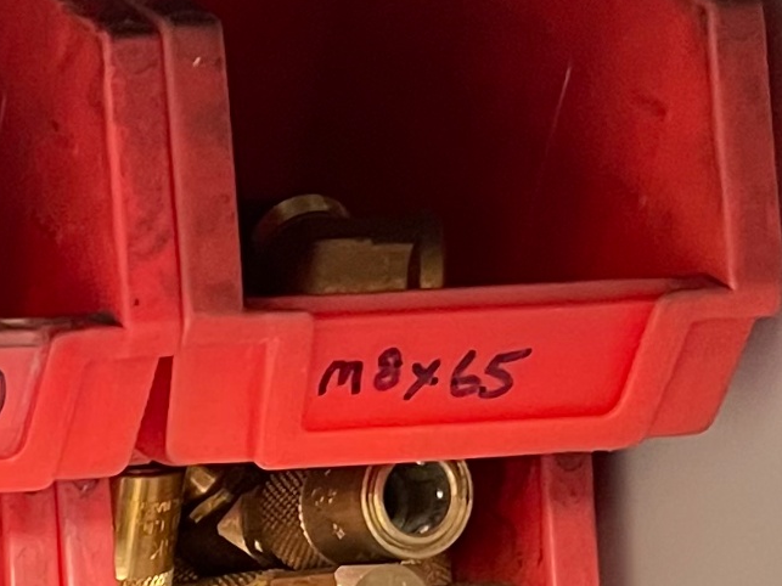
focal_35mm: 132
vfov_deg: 10.4
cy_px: 1131
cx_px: -685
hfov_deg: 13.3
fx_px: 2981
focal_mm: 5.1
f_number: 1.6
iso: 400
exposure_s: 1/60
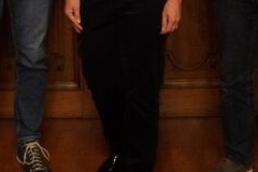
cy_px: -52
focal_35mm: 82
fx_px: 585
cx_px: 148
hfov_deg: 24.9
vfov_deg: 15.9
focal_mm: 17
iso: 6400
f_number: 3.2
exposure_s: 1/160
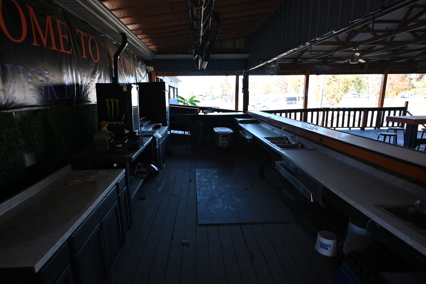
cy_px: 138
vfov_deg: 64.5
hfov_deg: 86.8
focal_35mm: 19
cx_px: 203
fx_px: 225
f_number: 4
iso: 400
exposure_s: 1/250
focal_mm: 12
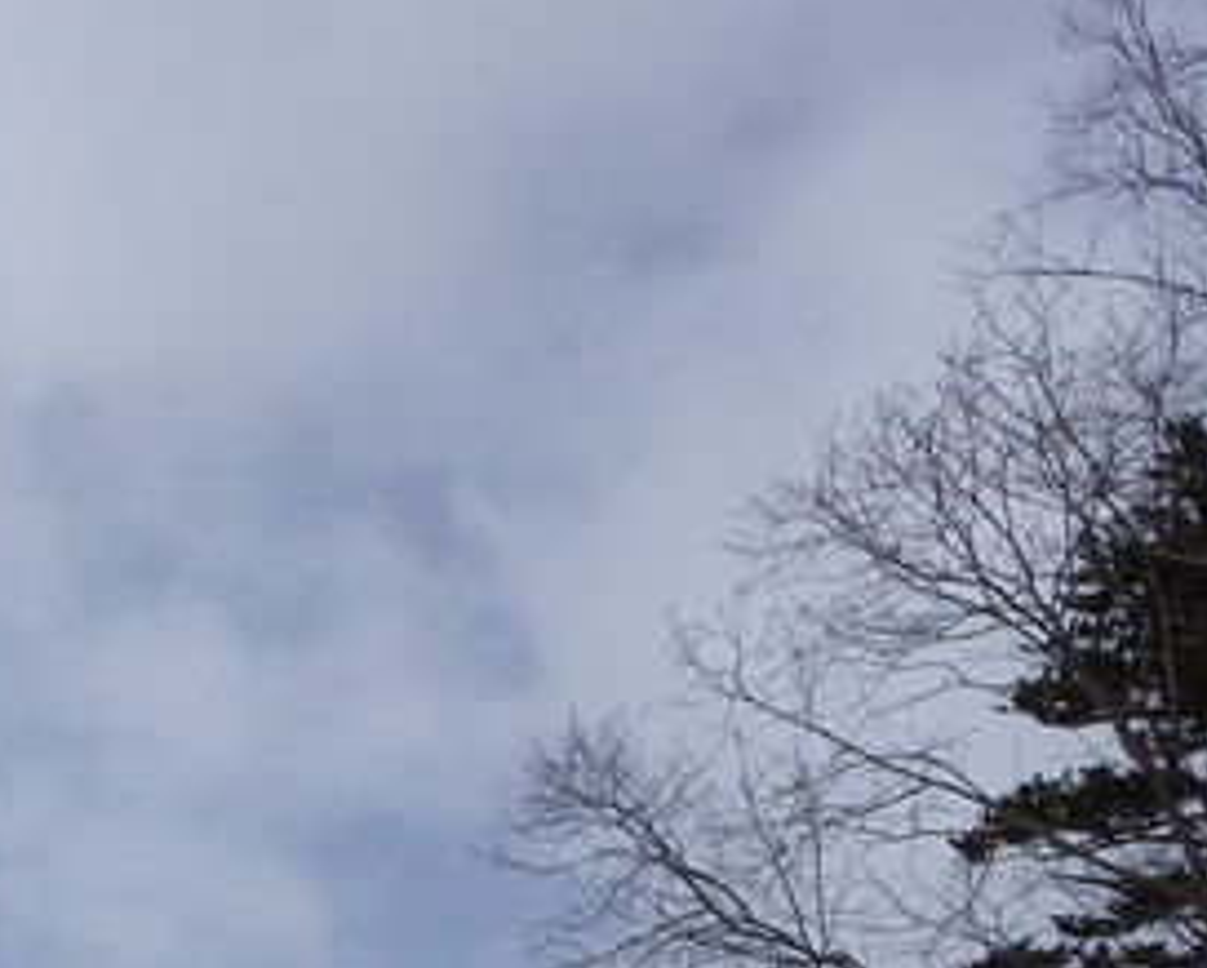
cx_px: -40
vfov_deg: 23.7
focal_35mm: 61
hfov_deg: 28.7
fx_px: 2181
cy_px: 1017
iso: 125
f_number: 7.9
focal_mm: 4.5
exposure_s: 1/640
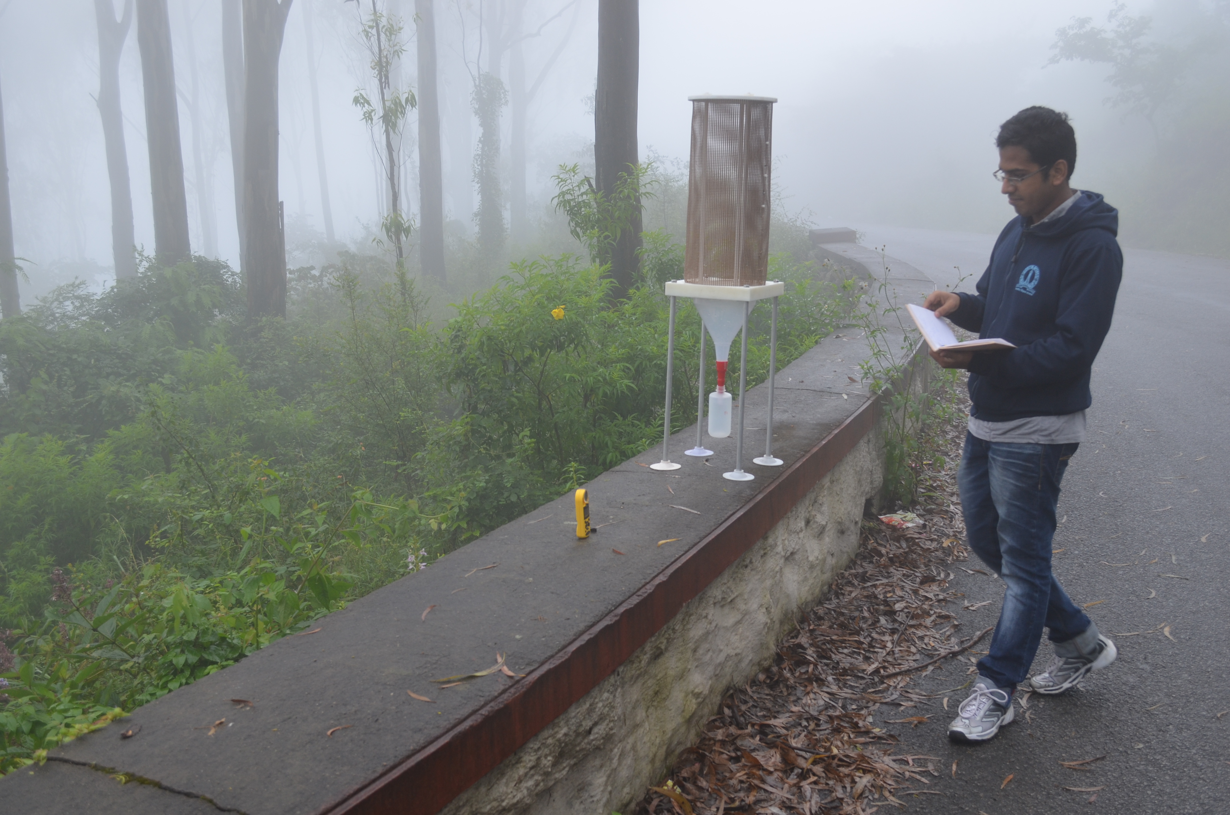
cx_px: 615
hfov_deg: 53.2
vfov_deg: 36.7
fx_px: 1227
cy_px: 408
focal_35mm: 36
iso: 250
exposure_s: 1/125
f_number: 5.6
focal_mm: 24
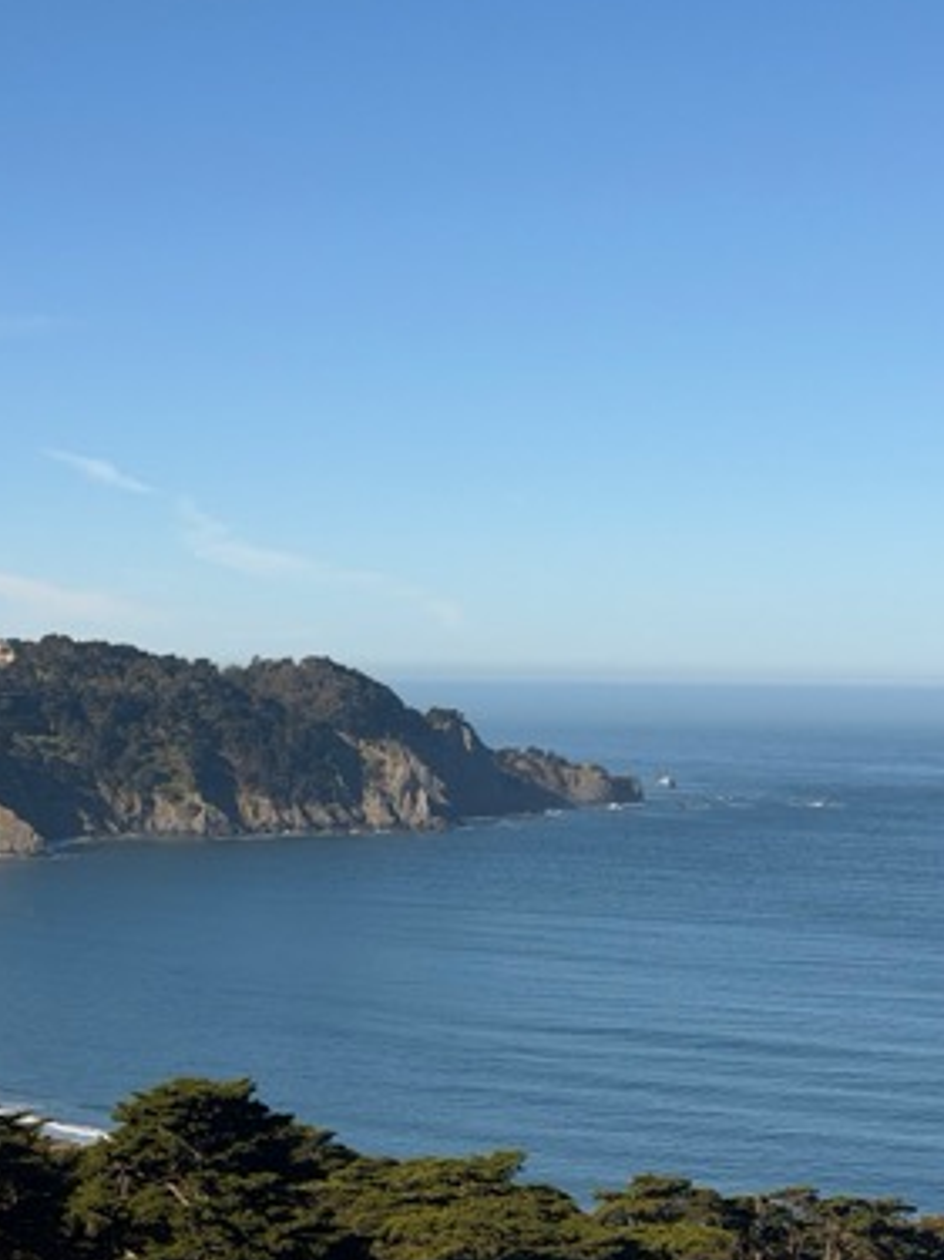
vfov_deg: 23.8
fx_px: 2983
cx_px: 356
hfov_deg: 18.0
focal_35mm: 82
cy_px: 622
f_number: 1.78
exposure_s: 1/7143
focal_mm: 6.76
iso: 64
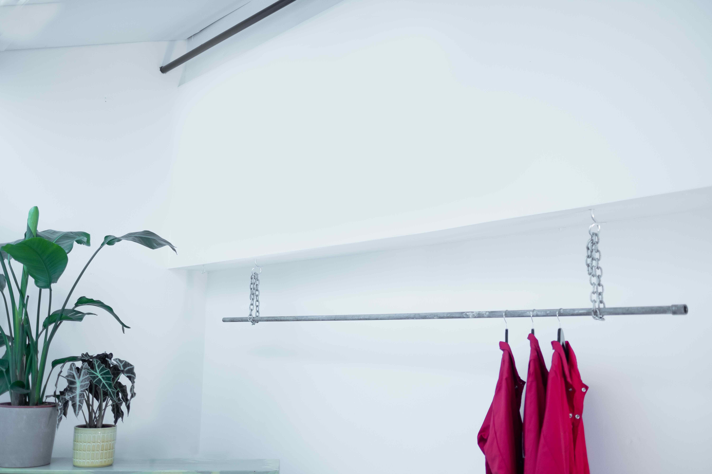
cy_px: 237
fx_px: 692
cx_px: 356
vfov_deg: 37.9
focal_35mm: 35
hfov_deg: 54.4
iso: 320
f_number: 1.6
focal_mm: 23
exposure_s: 1/80
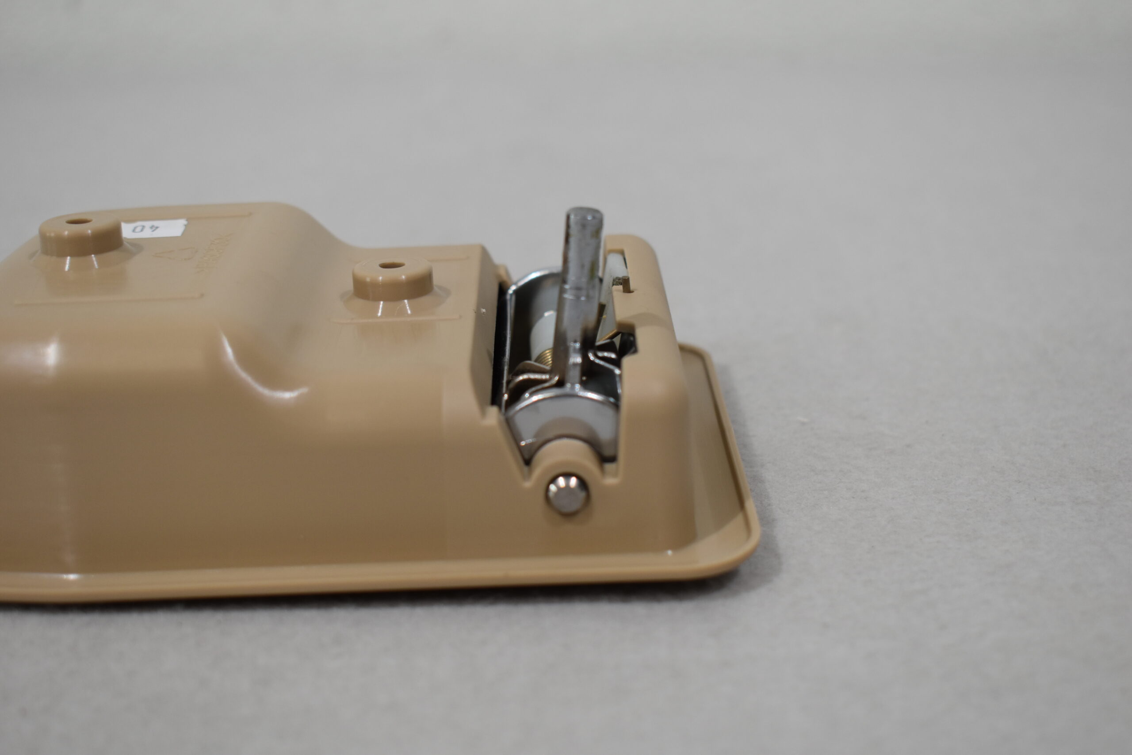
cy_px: 378
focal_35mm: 57
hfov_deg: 35.1
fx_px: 1792
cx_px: 566
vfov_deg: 23.8
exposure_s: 1/125
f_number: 5.6
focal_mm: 38
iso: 400
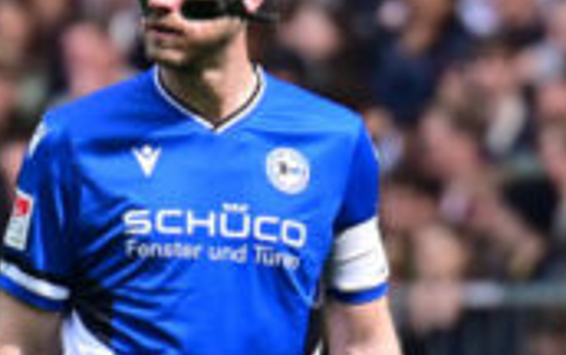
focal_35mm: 1153
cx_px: 280
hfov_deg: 1.8
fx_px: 17809
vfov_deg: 1.1
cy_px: 506
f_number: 4
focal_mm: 280
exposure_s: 1/2000
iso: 320
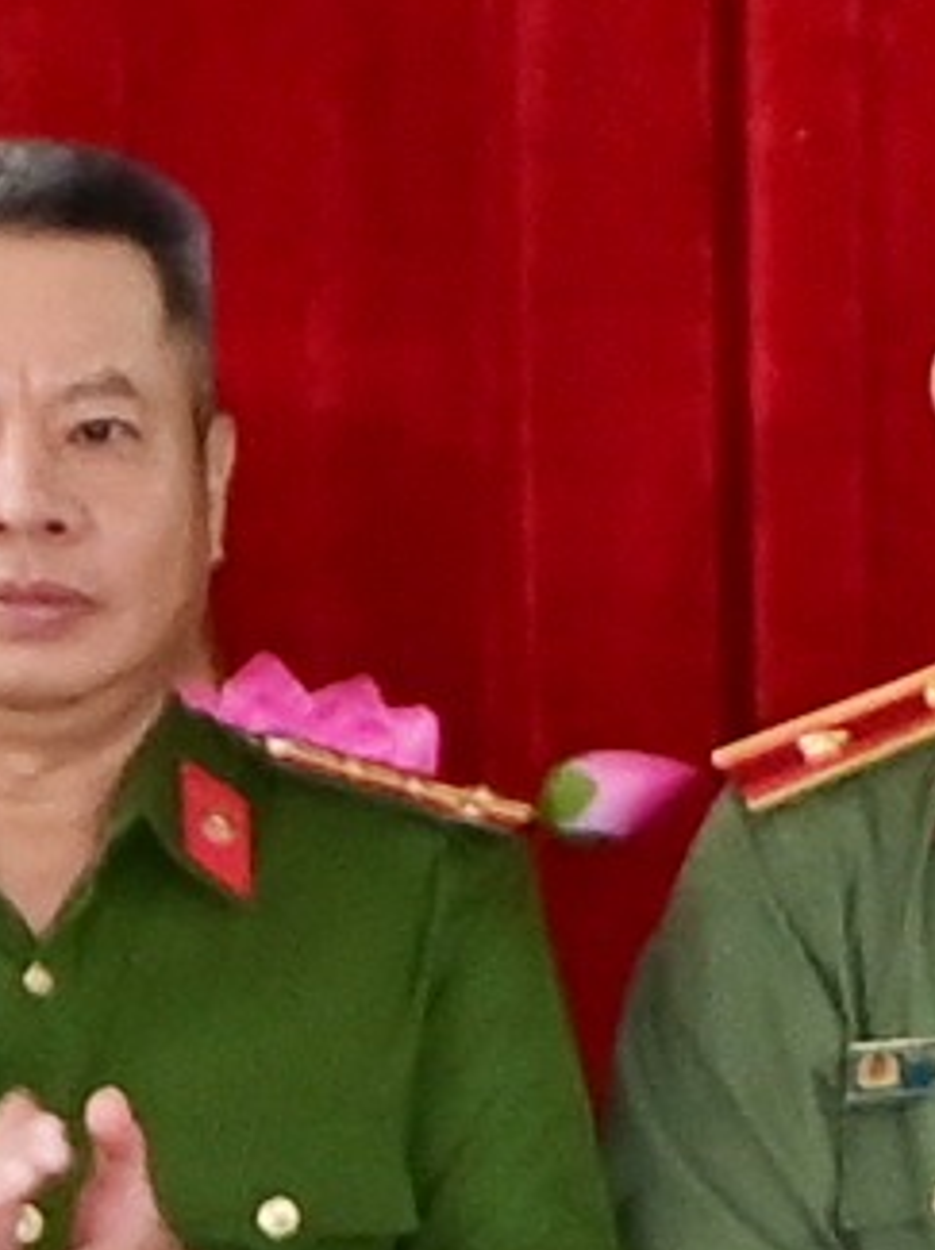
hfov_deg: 2.7
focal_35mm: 550
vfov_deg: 3.6
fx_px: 19847
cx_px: 1081
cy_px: 1115
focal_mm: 42
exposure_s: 1/200
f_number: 4.8
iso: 2000
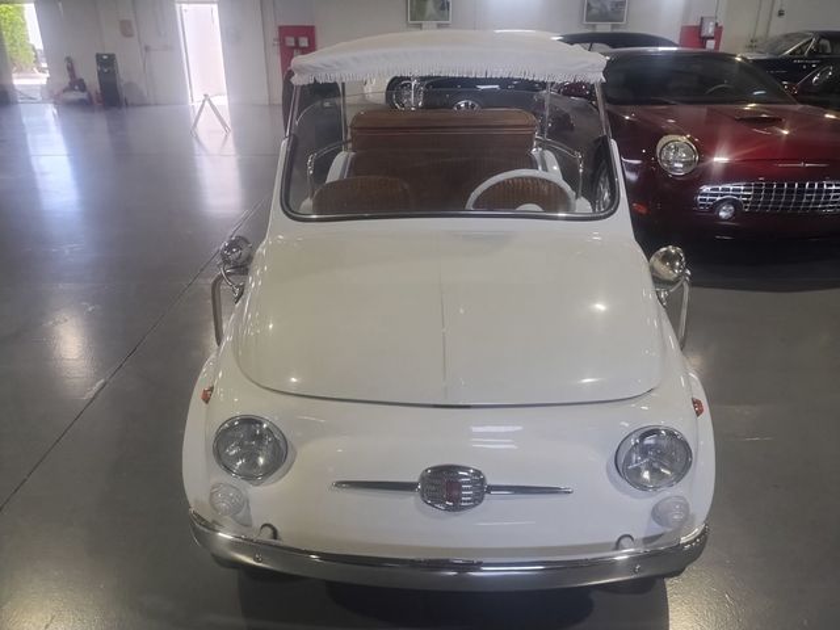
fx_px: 607
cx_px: 420
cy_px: 315
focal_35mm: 25
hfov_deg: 69.4
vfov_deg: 54.9
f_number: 1.7
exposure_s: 1/120
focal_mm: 4.71
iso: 102
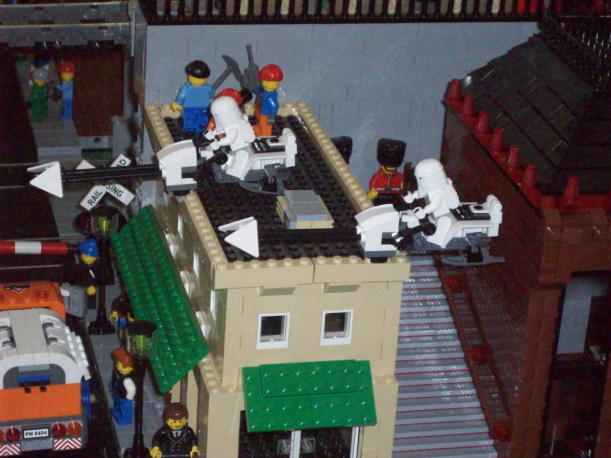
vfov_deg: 13.3
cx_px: 306
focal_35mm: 111
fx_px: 1959
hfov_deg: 17.7
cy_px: 229
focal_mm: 18.6
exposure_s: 1/128
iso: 800
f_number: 5.2
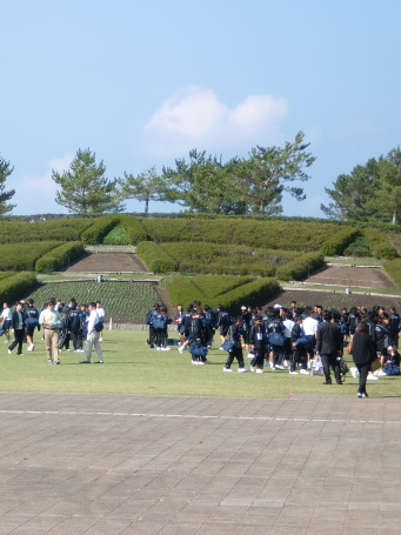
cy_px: 261
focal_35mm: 149
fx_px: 2302
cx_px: 32
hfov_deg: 9.9
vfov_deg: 13.3
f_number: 5.9
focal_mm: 18.9
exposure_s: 1/200
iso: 64
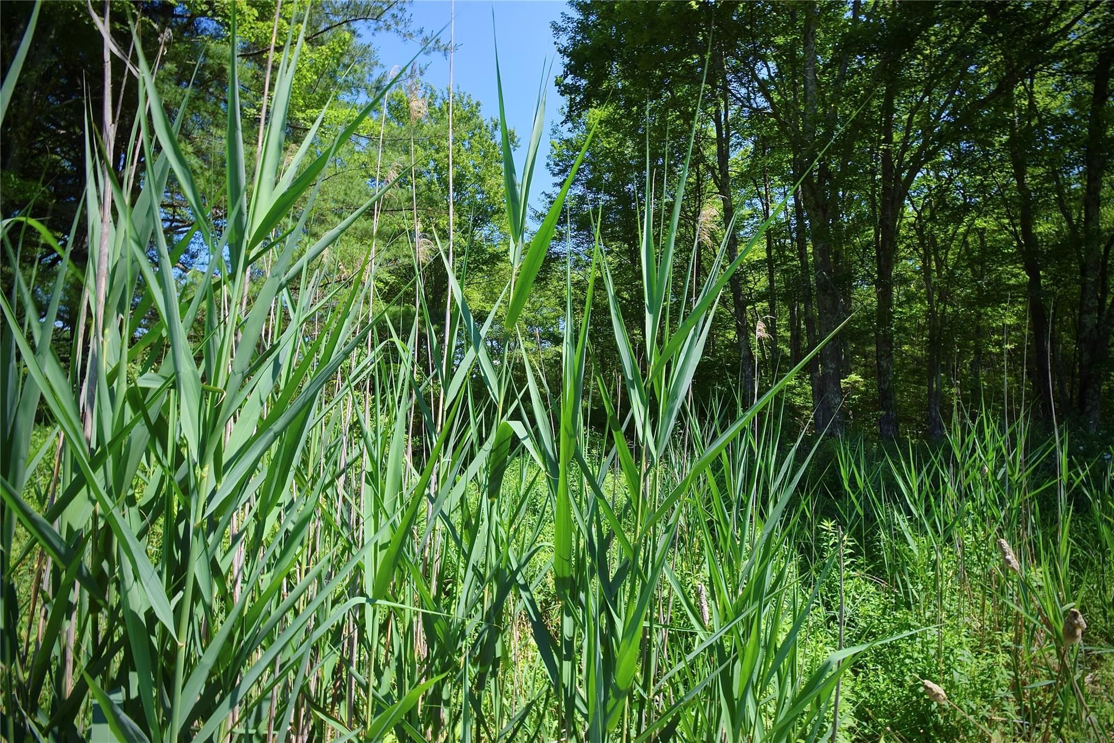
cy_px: 372
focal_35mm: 15
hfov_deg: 100.4
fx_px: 464
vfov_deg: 77.3
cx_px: 557
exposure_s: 1/30
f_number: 18
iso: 100
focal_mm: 10
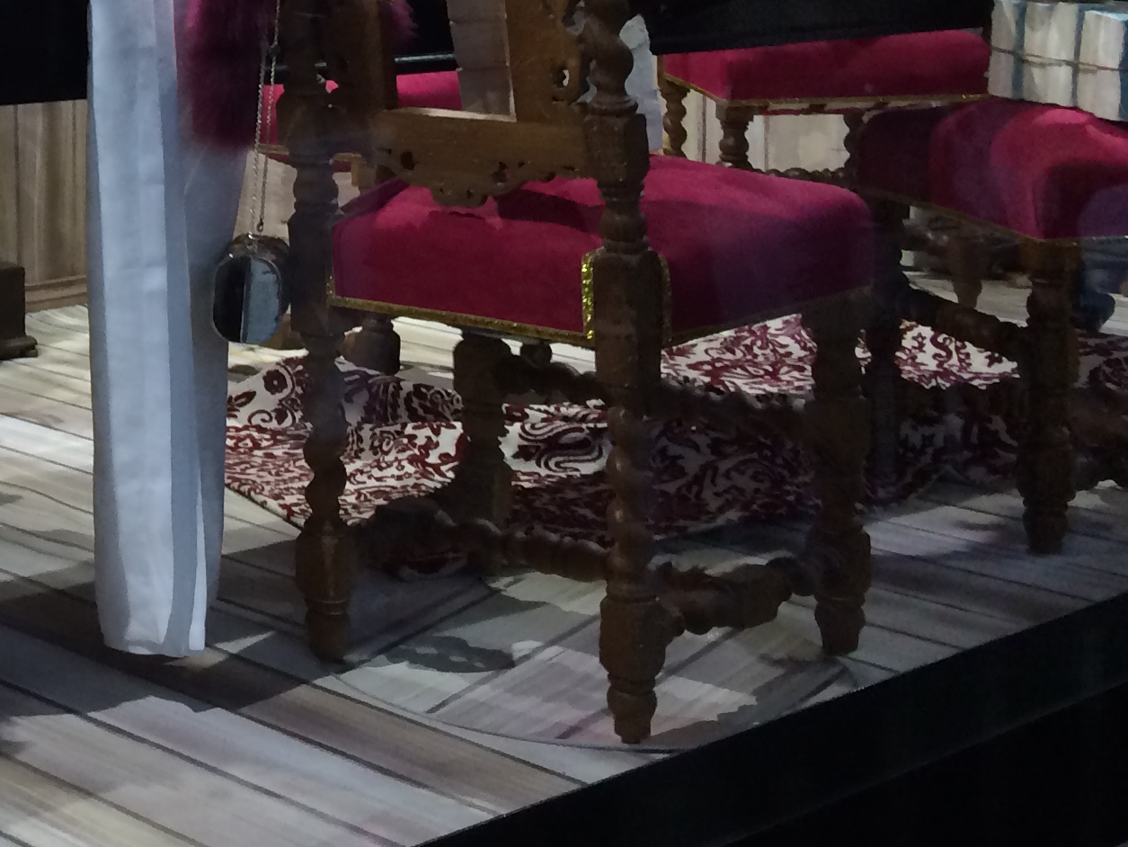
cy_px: -72
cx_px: -295
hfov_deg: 22.6
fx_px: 2542
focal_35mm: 78
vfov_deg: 18.2
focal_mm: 4.12
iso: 100
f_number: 2.2
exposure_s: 1/30
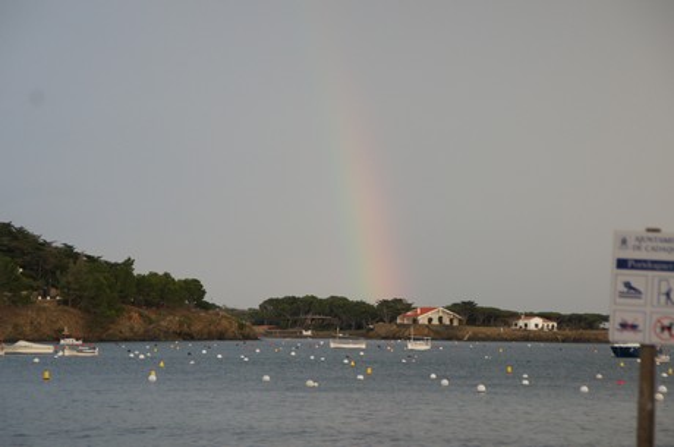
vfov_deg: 9.1
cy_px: 224
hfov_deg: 13.7
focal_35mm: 150
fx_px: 2803
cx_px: 337
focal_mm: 100
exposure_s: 1/160
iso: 500
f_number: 5.6
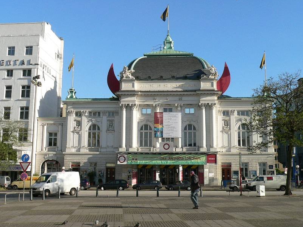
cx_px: 155
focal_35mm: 44
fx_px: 385
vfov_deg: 32.9
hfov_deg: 42.9
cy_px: 112
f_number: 5.6
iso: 200
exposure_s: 1/800
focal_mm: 7.1
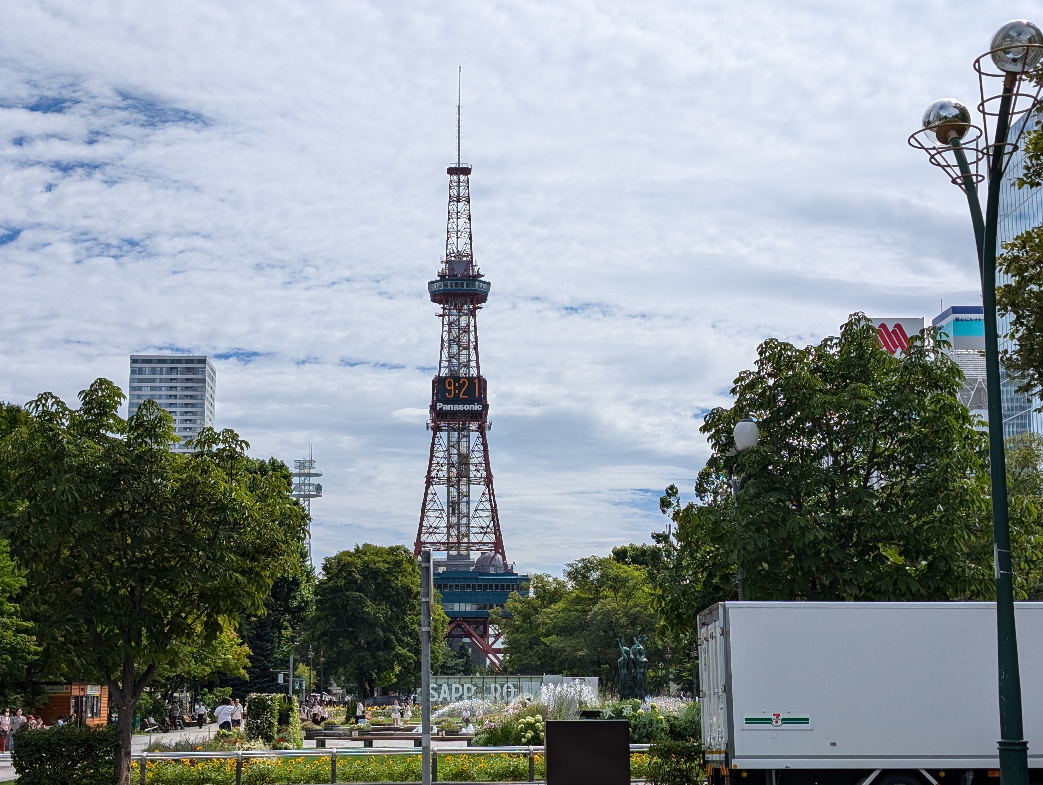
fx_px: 1478
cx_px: 522
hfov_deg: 38.9
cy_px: 392
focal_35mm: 49
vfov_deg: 29.7
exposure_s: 1/3663
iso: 30
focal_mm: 6.9
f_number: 1.68
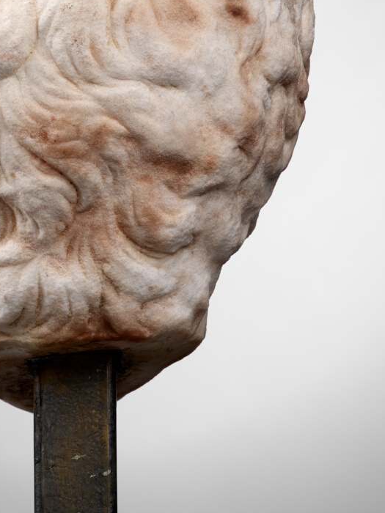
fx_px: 1780
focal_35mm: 120
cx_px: 62
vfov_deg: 16.4
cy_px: 151
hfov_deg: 12.3
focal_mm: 80
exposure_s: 1/125
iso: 200
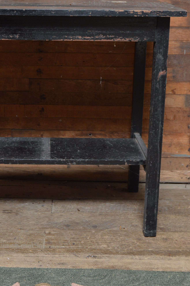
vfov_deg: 27.7
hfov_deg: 18.5
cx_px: 50
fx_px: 579
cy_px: 114
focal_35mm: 73
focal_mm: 32
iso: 400
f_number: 5.6
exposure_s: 1/80
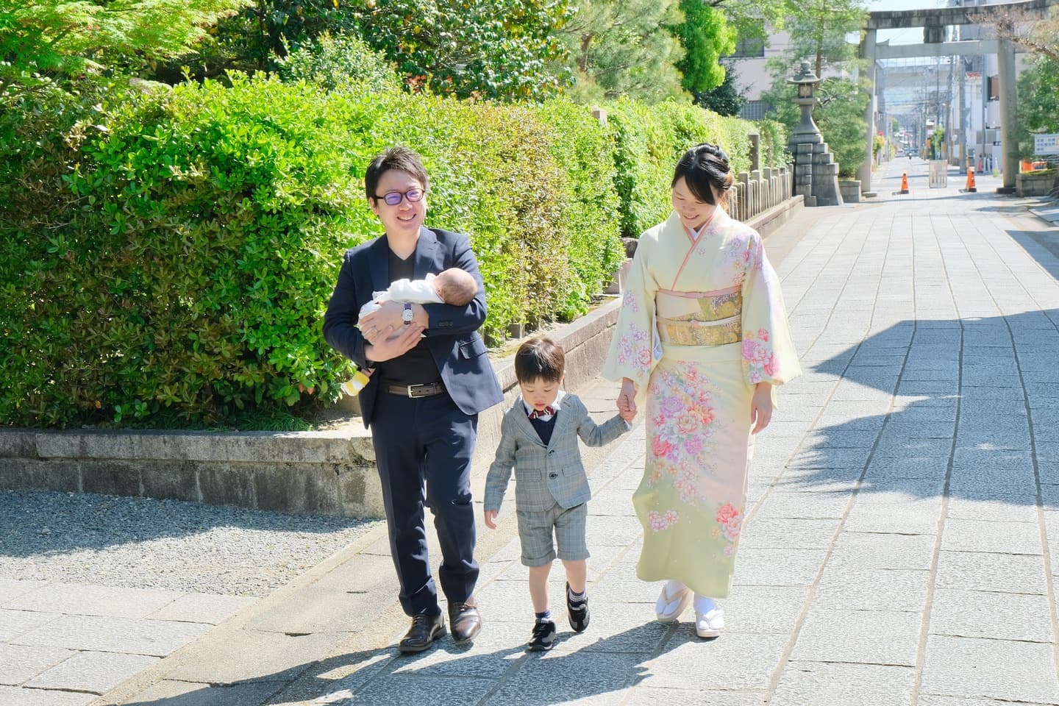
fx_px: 1441
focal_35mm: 49
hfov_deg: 40.3
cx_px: 530
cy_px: 353
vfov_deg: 27.5
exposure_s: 1/250
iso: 800
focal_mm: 32.5
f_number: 8
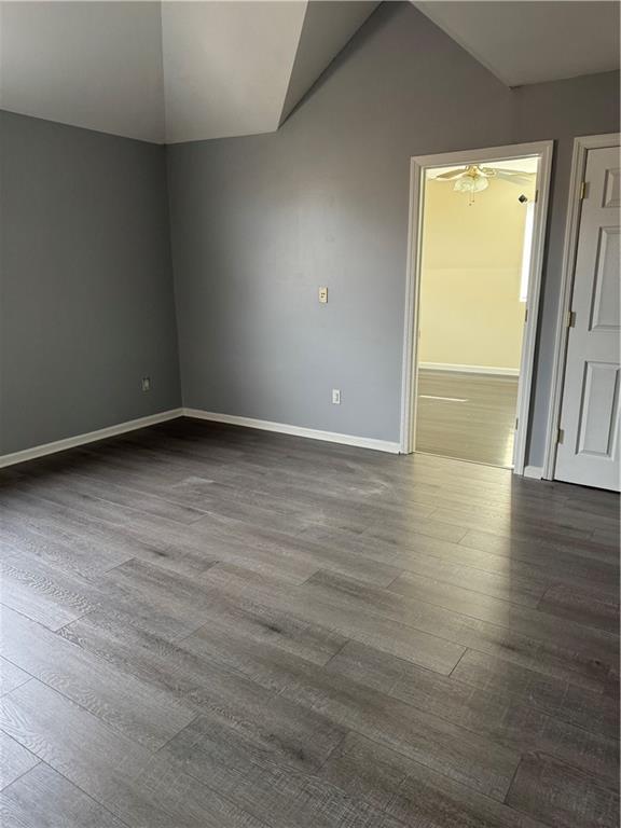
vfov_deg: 71.6
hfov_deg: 56.8
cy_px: 414
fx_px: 574
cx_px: 310
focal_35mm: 24
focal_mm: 6.76
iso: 200
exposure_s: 1/60
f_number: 1.78
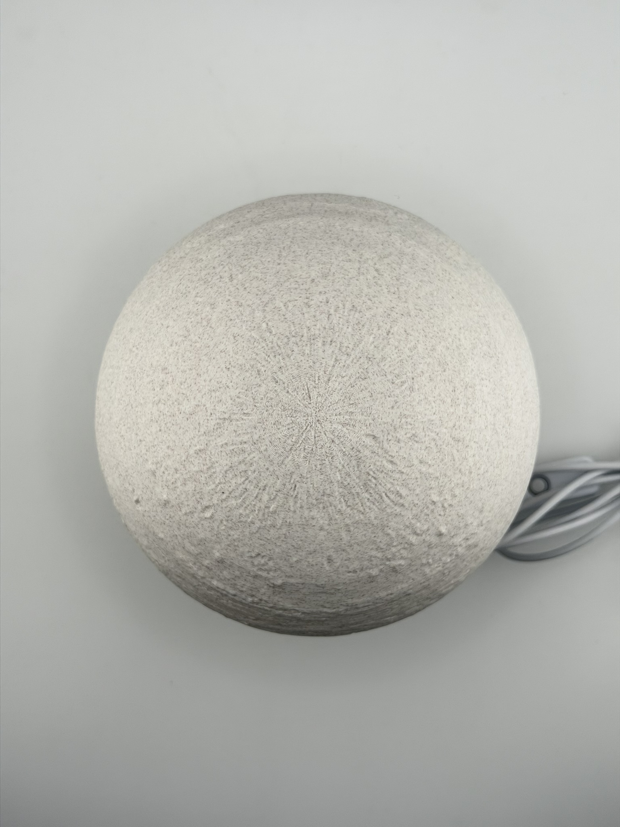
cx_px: 310
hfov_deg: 30.3
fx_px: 1146
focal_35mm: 48
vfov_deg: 39.7
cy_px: 414
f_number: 1.78
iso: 64
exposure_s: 1/2865
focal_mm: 6.76
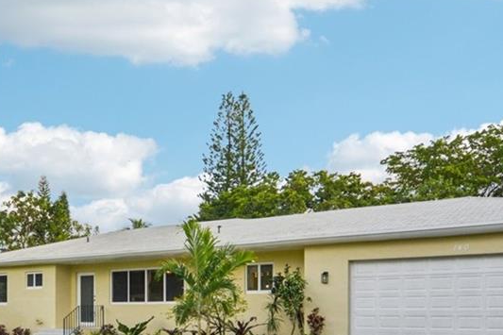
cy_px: 316
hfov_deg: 43.9
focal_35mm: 42
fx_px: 587
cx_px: 92
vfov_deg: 30.2
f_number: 9
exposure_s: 1/320
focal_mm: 14
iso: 200
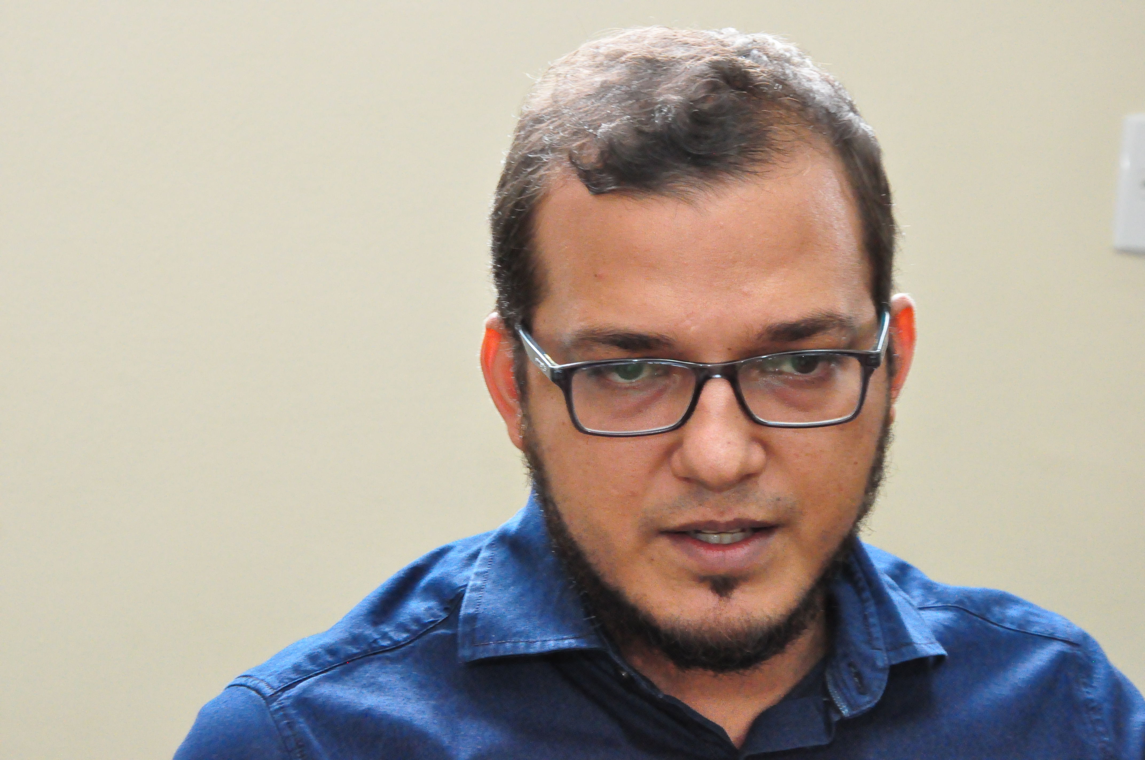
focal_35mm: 105
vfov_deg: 13.0
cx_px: 572
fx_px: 3335
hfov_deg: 19.5
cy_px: 380
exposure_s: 1/80
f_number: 9
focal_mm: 70
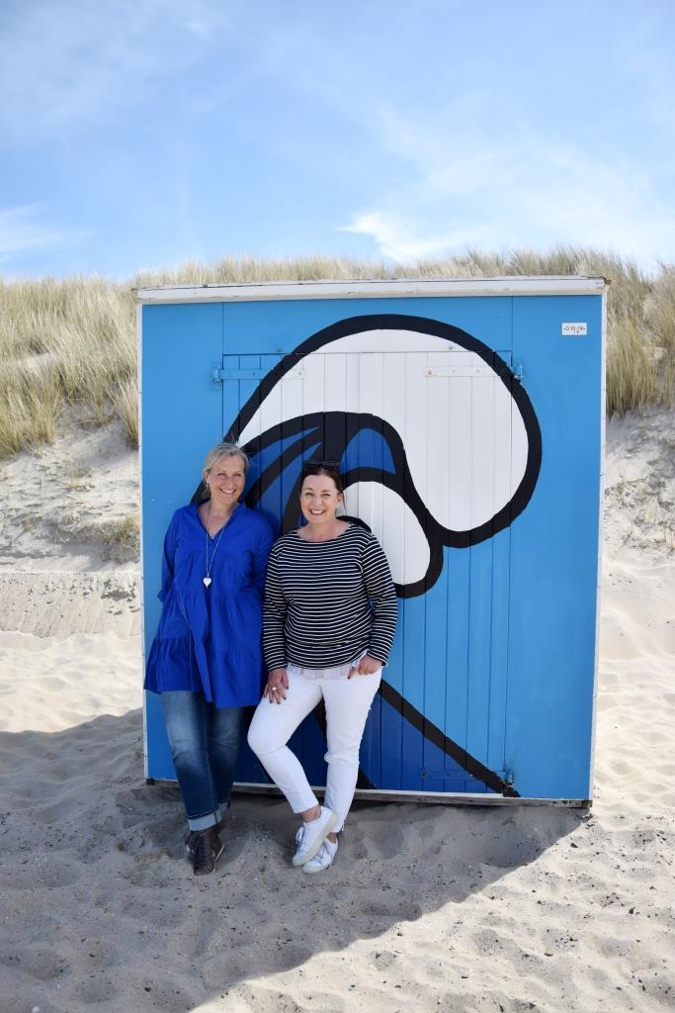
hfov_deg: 47.9
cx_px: 338
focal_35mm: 27
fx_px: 759
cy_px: 506
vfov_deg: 67.4
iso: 100
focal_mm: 18
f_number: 3.5
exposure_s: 1/1000
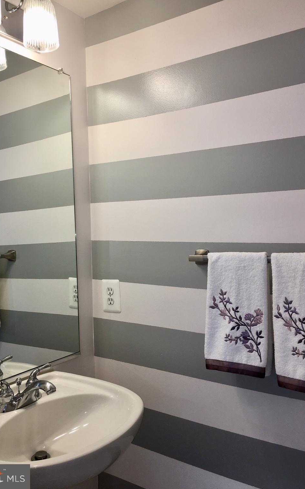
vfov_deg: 61.2
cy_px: 244
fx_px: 412
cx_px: 135
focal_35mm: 31
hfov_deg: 40.5
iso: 25
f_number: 2.2
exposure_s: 1/68
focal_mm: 4.15
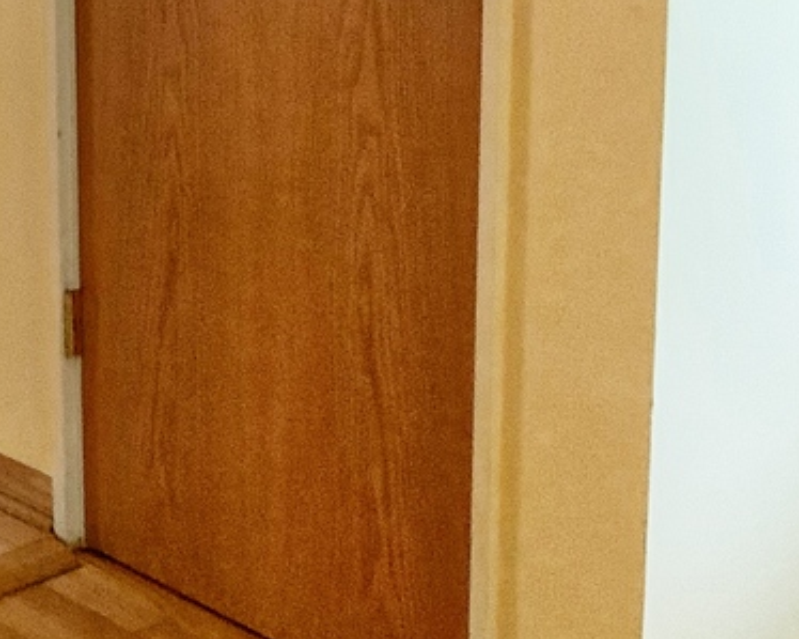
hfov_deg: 15.5
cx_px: -581
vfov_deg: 13.8
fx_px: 2577
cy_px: -113
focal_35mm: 109
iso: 250
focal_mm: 3
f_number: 1.8
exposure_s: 1/60
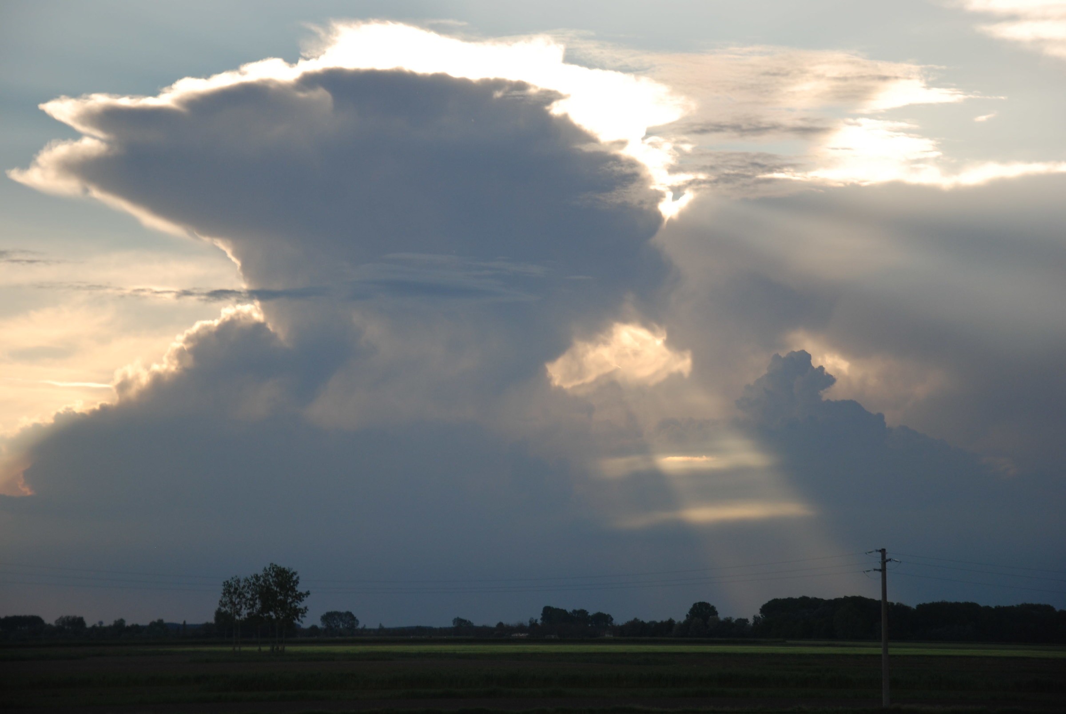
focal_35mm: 105
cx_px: 533
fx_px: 3113
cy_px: 357
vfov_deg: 13.1
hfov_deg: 19.4
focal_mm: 70
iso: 200
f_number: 5.6
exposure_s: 1/320
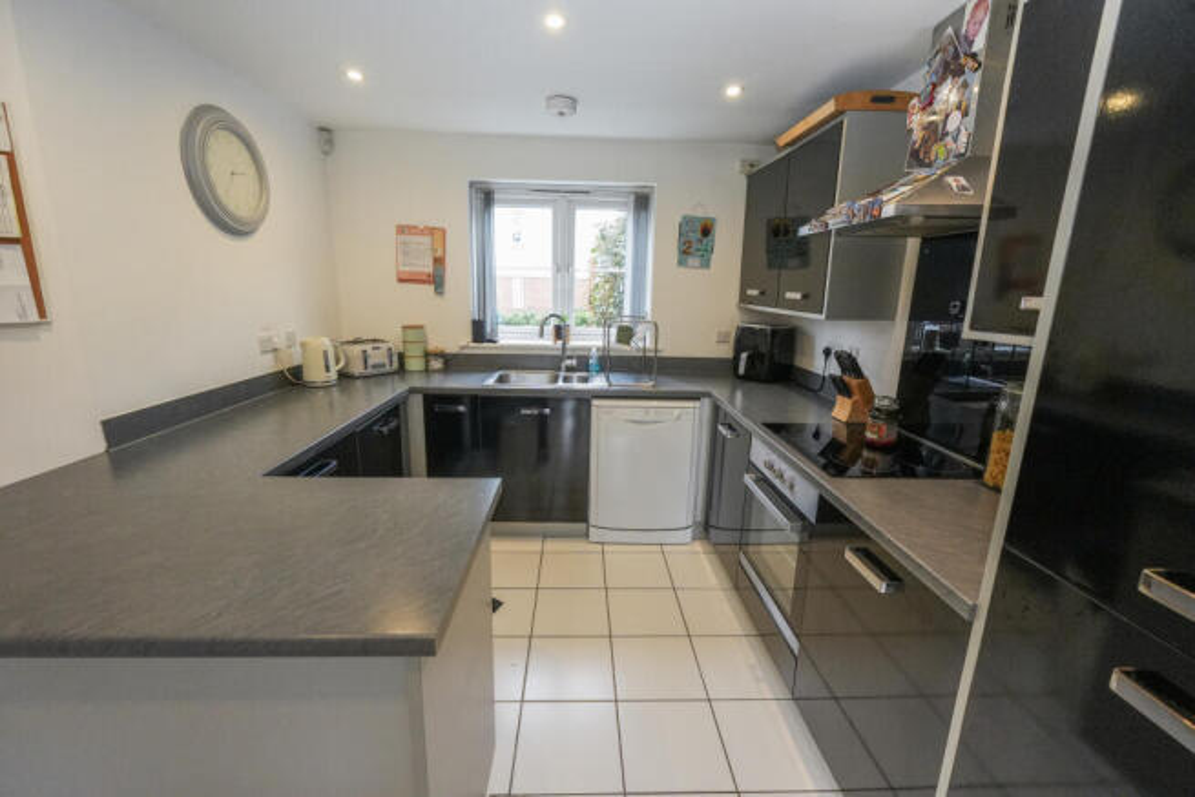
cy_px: 398
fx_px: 498
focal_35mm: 15
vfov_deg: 77.4
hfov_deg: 100.4
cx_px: 598
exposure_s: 1/160
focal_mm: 10
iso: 2000
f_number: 4
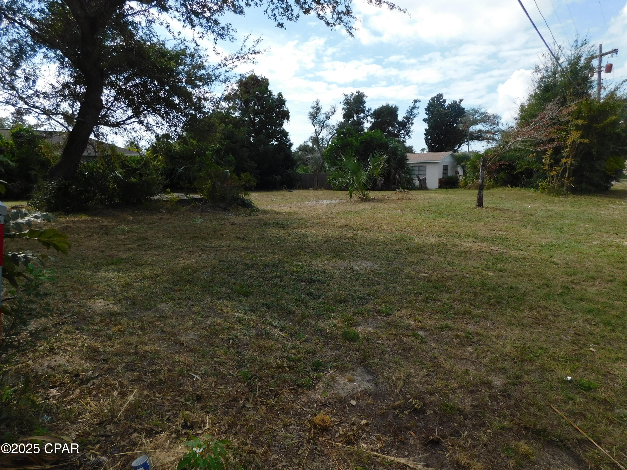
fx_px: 417
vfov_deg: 58.9
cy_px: 235
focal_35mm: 23
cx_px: 314
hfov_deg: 73.9
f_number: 6
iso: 125
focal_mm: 4
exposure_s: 1/400
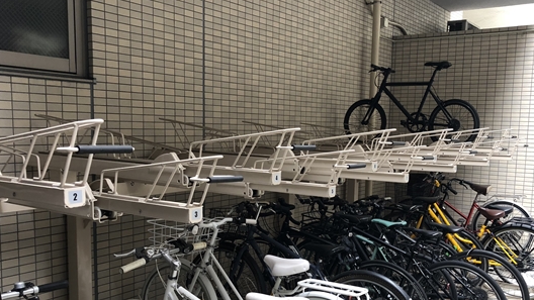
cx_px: 289
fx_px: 524
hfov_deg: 53.9
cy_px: 191
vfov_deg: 31.8
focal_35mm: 37
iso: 25
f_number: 1.8
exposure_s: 1/30
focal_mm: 3.99
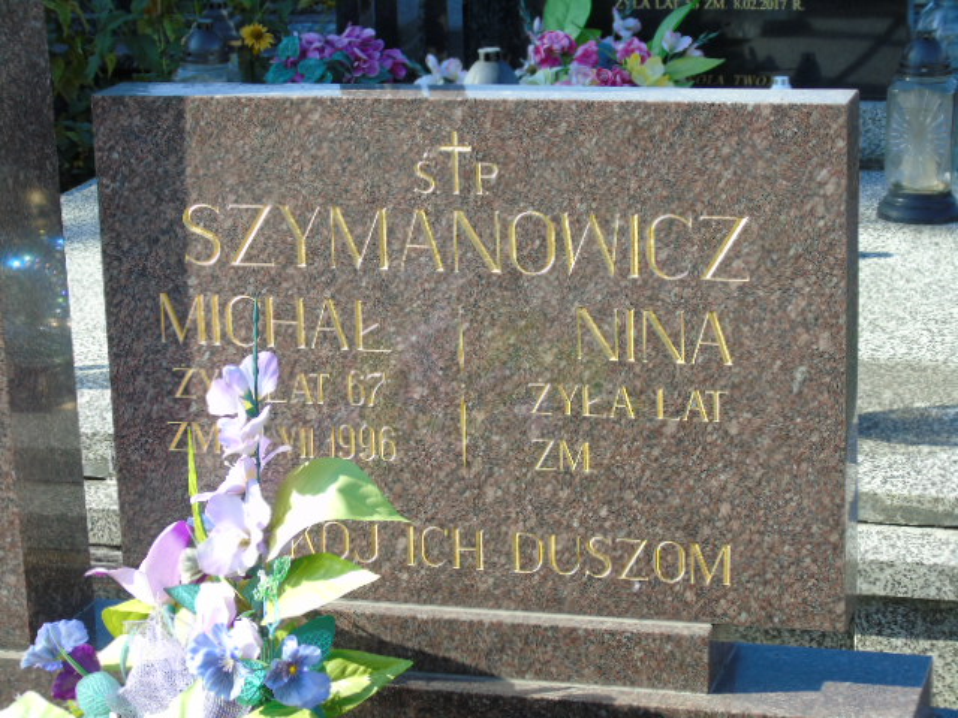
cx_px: 479
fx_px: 2601
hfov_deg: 20.9
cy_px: 359
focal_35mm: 94
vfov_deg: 15.7
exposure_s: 1/200
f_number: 4.3
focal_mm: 17
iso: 80
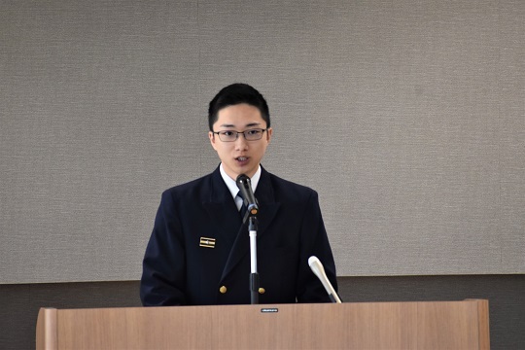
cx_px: 262
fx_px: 5687
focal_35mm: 390
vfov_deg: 3.5
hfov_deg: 5.3
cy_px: 175
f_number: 6
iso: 1100
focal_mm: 260
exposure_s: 1/125
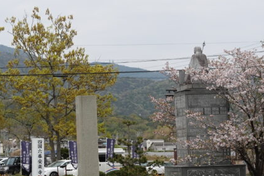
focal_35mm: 135
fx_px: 990
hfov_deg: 14.9
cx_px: -2
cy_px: 73
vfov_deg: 10.1
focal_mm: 20.63
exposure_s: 1/500
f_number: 5.6
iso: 125
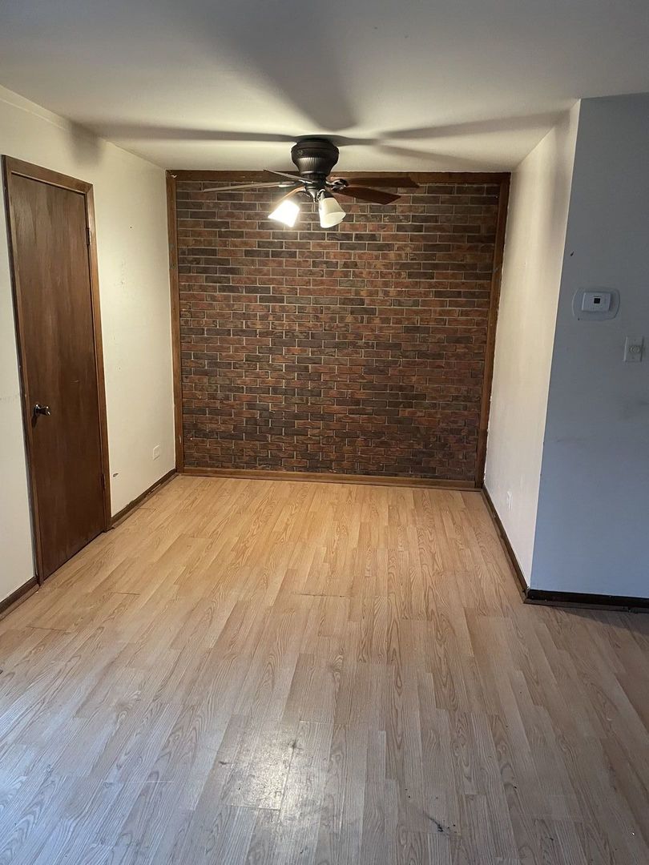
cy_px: 432
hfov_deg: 53.1
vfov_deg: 67.3
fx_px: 650
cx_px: 324
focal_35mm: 26
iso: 400
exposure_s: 1/60
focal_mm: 4.2
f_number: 1.6
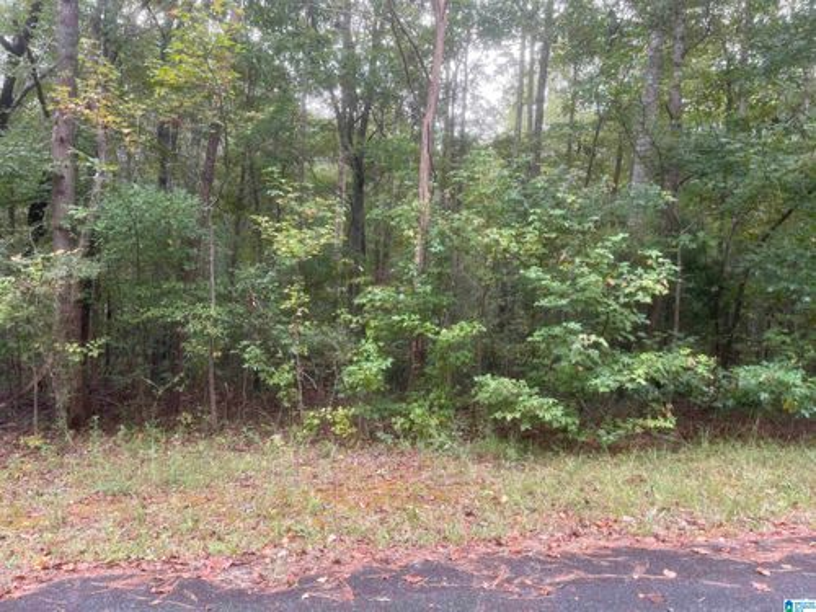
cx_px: 408
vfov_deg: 54.9
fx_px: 589
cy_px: 306
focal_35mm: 25
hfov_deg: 69.4
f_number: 1.6
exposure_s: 1/121
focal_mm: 5.1
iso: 50
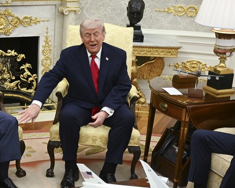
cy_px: 120
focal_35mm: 69
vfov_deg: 22.1
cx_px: 41
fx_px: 480
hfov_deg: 26.9
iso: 4000
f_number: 5.6
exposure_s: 1/200
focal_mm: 43
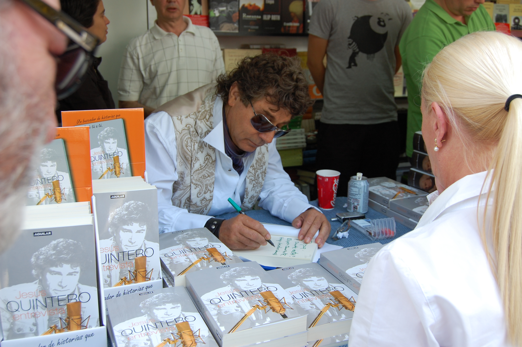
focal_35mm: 36
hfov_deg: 53.2
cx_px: 261
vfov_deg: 36.8
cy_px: 174
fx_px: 522
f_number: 5.6
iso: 250
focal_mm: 24
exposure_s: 1/125
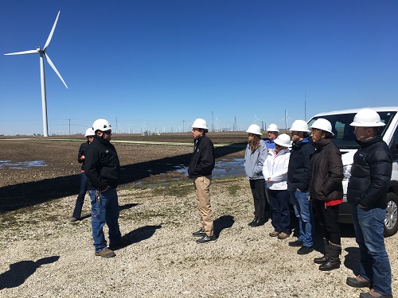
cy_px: 149
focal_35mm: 29
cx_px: 199
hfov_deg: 61.7
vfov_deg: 48.2
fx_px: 333
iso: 25
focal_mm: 4.15
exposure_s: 1/2198
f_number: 2.2
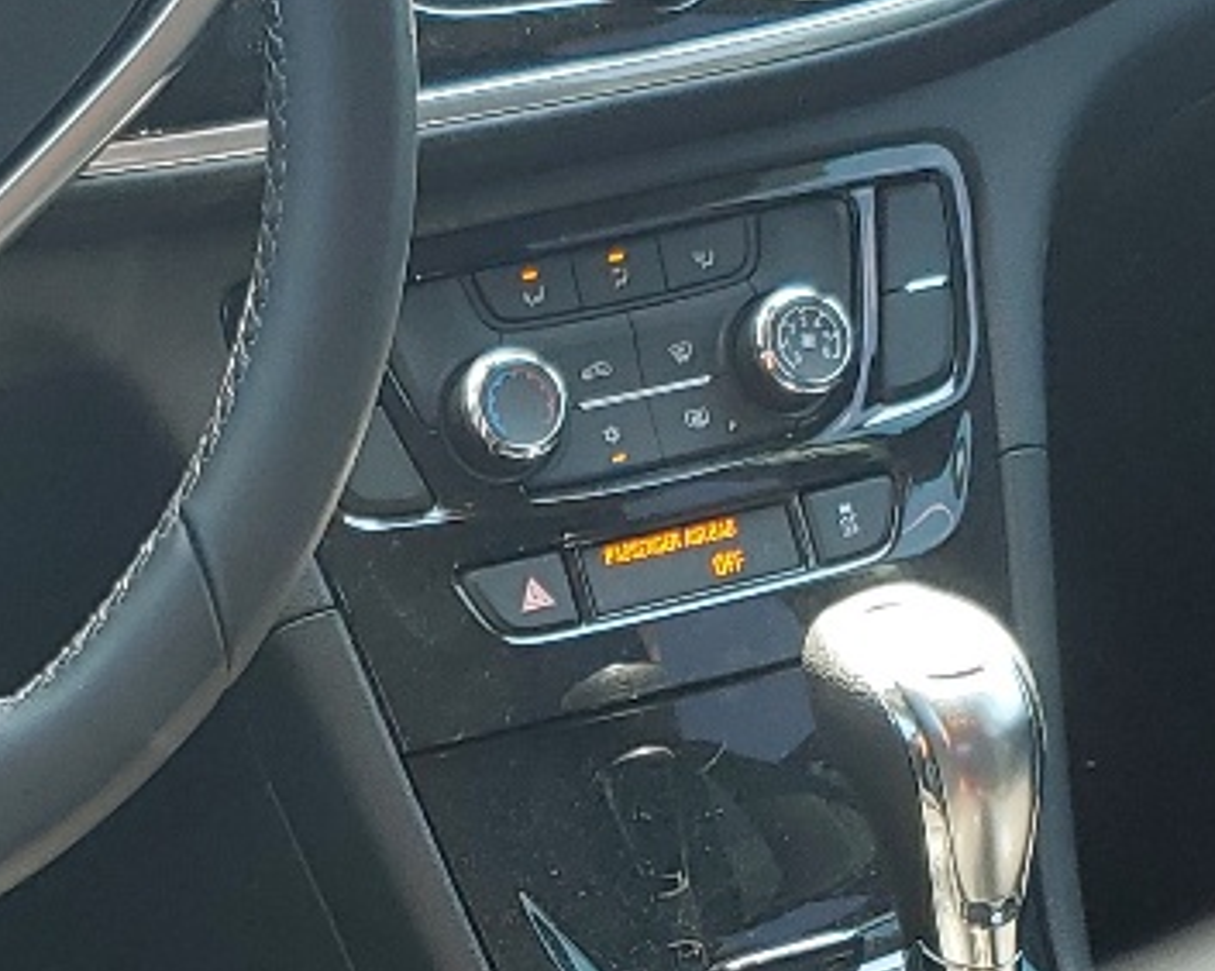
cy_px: 1081
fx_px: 4133
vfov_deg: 13.1
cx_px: 207
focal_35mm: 115
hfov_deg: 16.6
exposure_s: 1/120
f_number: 1.5
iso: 50
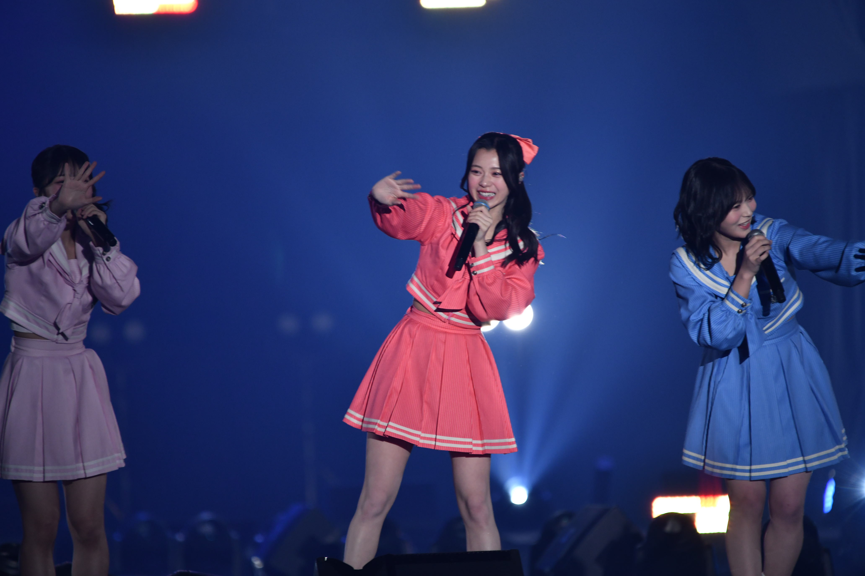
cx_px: 432
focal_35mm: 550
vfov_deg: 2.5
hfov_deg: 3.7
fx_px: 13214
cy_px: 288
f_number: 6.3
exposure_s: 1/400
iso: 1250
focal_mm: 550
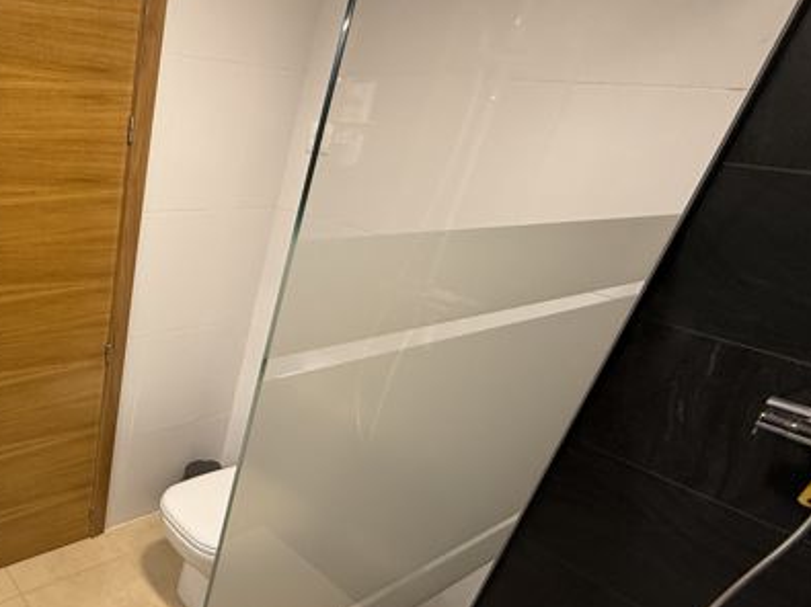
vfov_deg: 54.0
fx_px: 586
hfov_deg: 60.3
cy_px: 392
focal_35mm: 25
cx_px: 102
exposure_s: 1/100
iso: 320
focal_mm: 2.22
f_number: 2.2
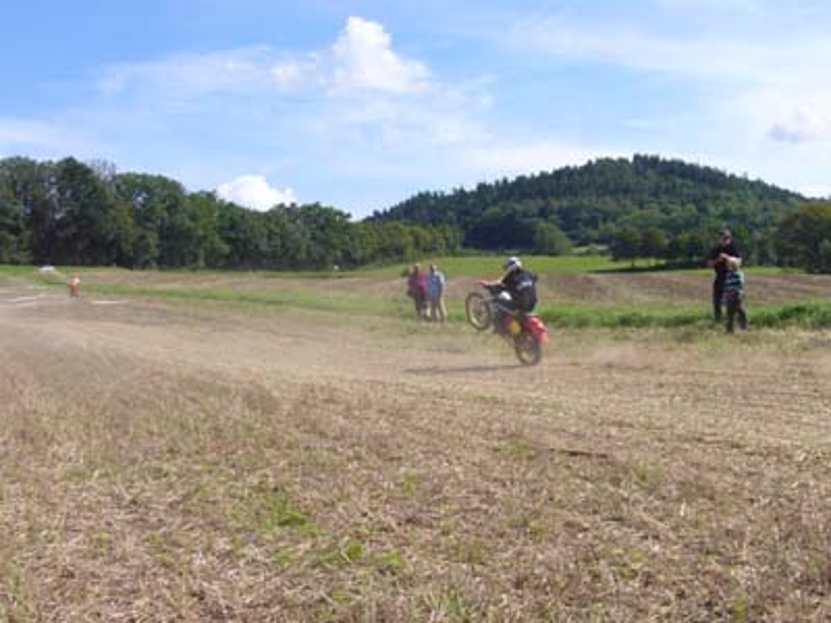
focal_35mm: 50
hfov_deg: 38.2
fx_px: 1200
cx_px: 416
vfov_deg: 29.1
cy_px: 312
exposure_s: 1/320
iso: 100
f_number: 6.7
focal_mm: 8.3
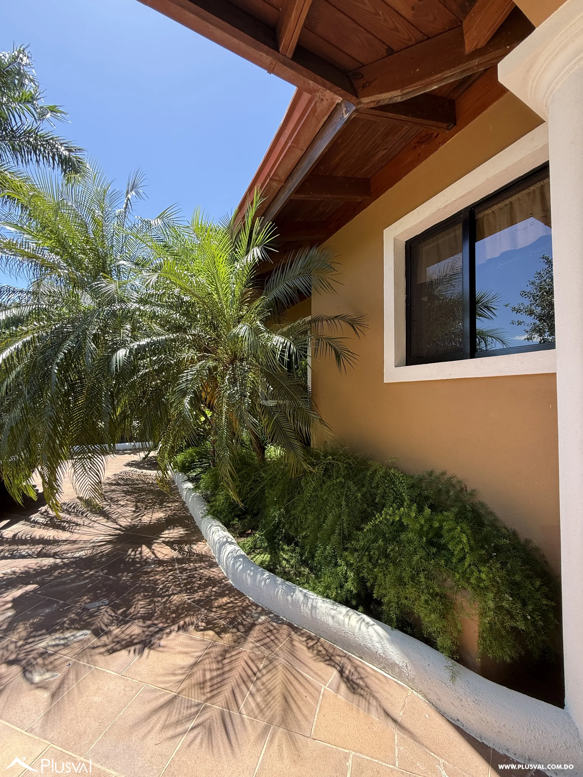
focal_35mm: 14
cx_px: 292
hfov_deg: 85.7
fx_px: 314
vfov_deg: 102.1
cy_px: 388
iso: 64
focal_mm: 2.22
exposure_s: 1/222
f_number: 2.2
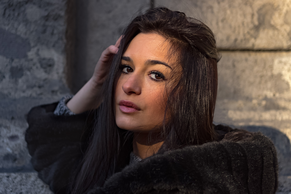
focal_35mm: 75
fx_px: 606
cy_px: 97
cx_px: 146
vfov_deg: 18.2
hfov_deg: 27.0
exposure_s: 1/500
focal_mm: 50
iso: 100
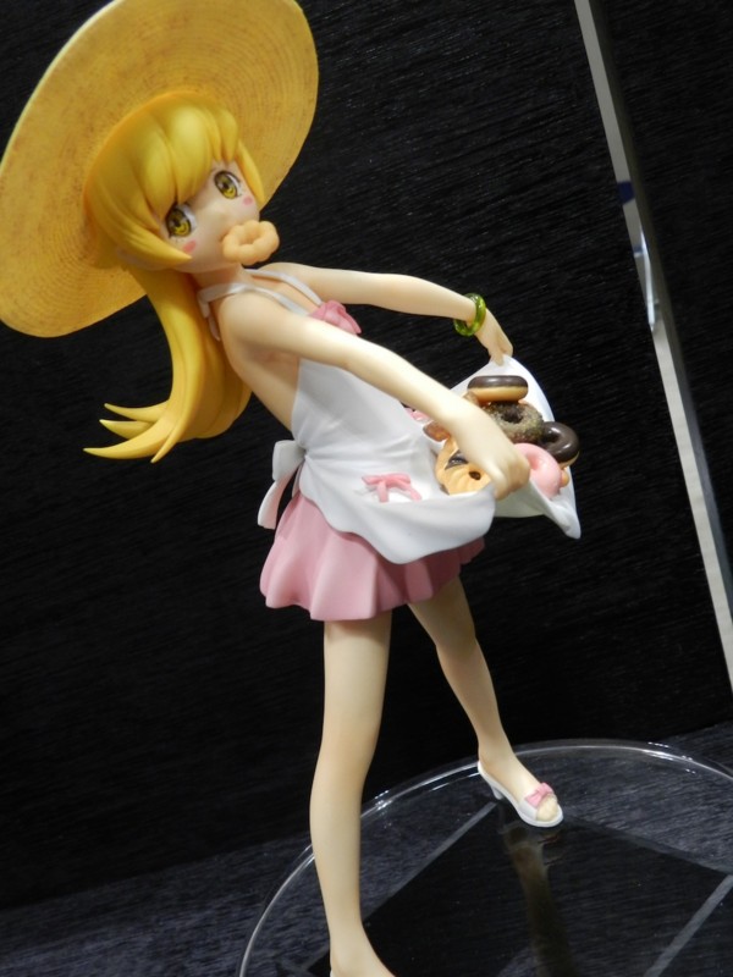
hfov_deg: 37.7
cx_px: 366
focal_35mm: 38
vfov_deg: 49.0
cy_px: 488
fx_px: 1073
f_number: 4
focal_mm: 6.7
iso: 400
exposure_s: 1/13
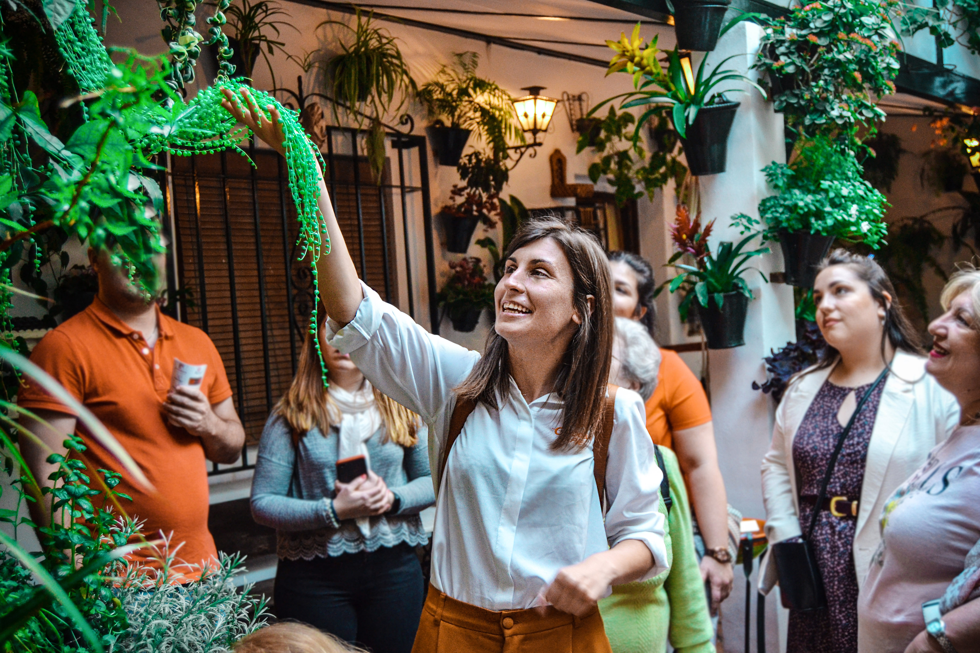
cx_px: 490
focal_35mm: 39
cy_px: 326
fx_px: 1062
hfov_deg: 49.6
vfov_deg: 34.2
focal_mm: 26
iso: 1000
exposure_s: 1/60
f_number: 4
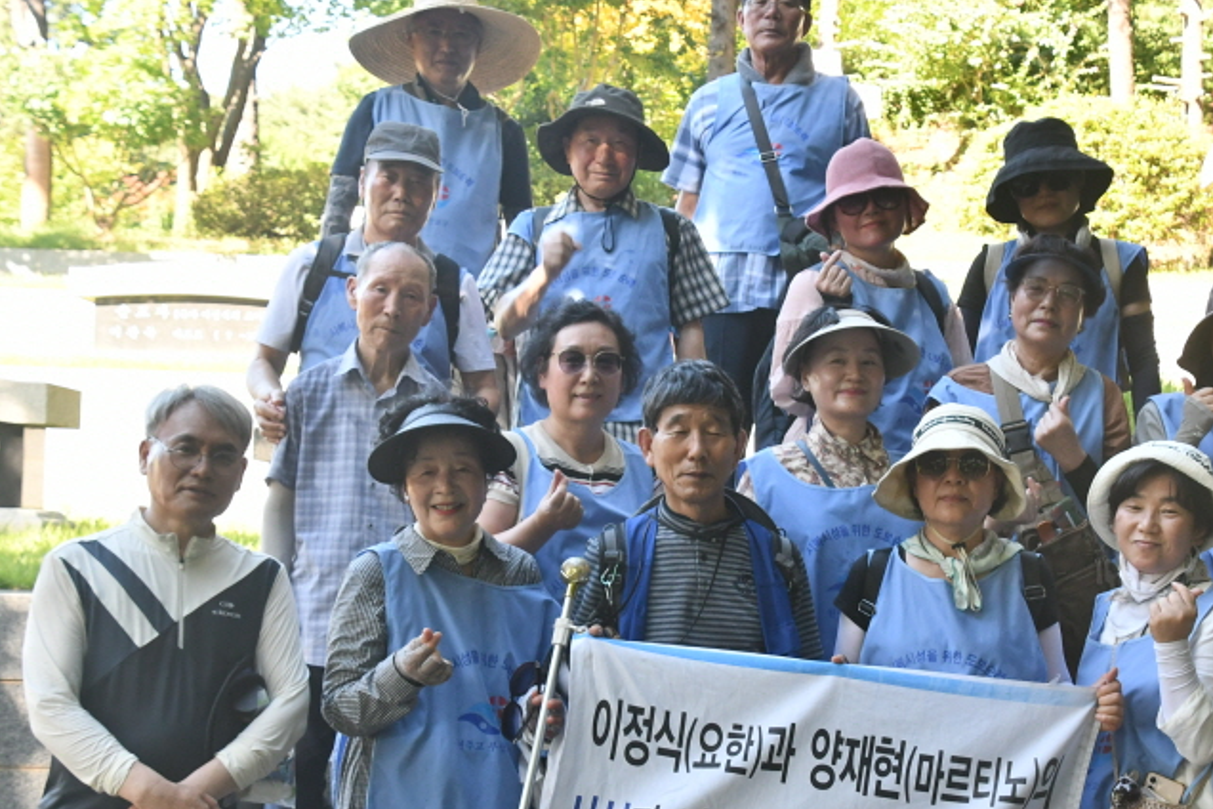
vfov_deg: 21.2
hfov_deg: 31.2
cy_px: 517
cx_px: 811
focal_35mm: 64
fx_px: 2156
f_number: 5.6
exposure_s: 1/125
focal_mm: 26
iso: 800
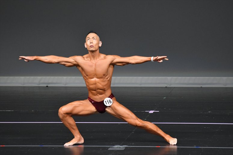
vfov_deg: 3.1
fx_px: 2911
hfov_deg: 4.6
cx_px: 116
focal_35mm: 450
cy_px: 78
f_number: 5.6
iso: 4000
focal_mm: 300
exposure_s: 1/400
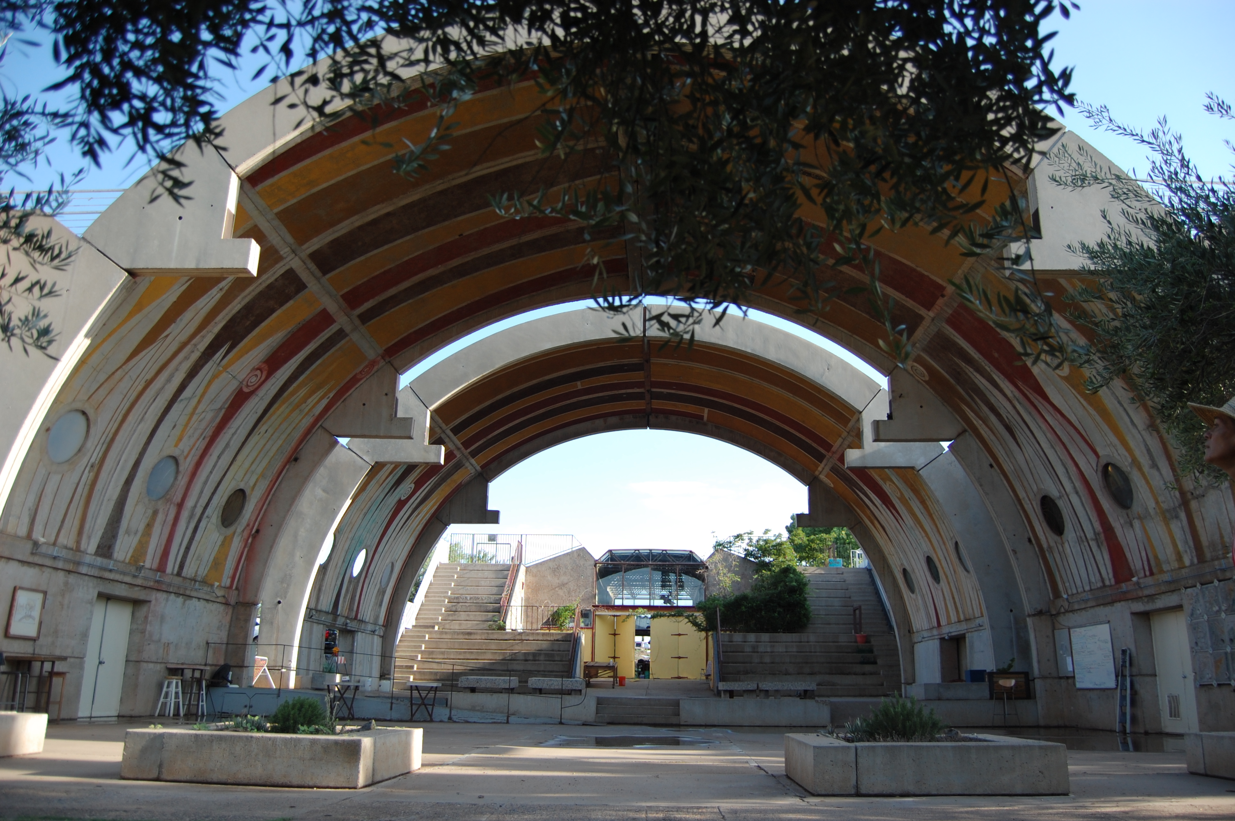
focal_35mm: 27
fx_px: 925
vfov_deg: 47.8
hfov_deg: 67.4
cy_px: 410
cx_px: 618
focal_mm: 18
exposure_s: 1/500
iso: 200
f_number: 3.5
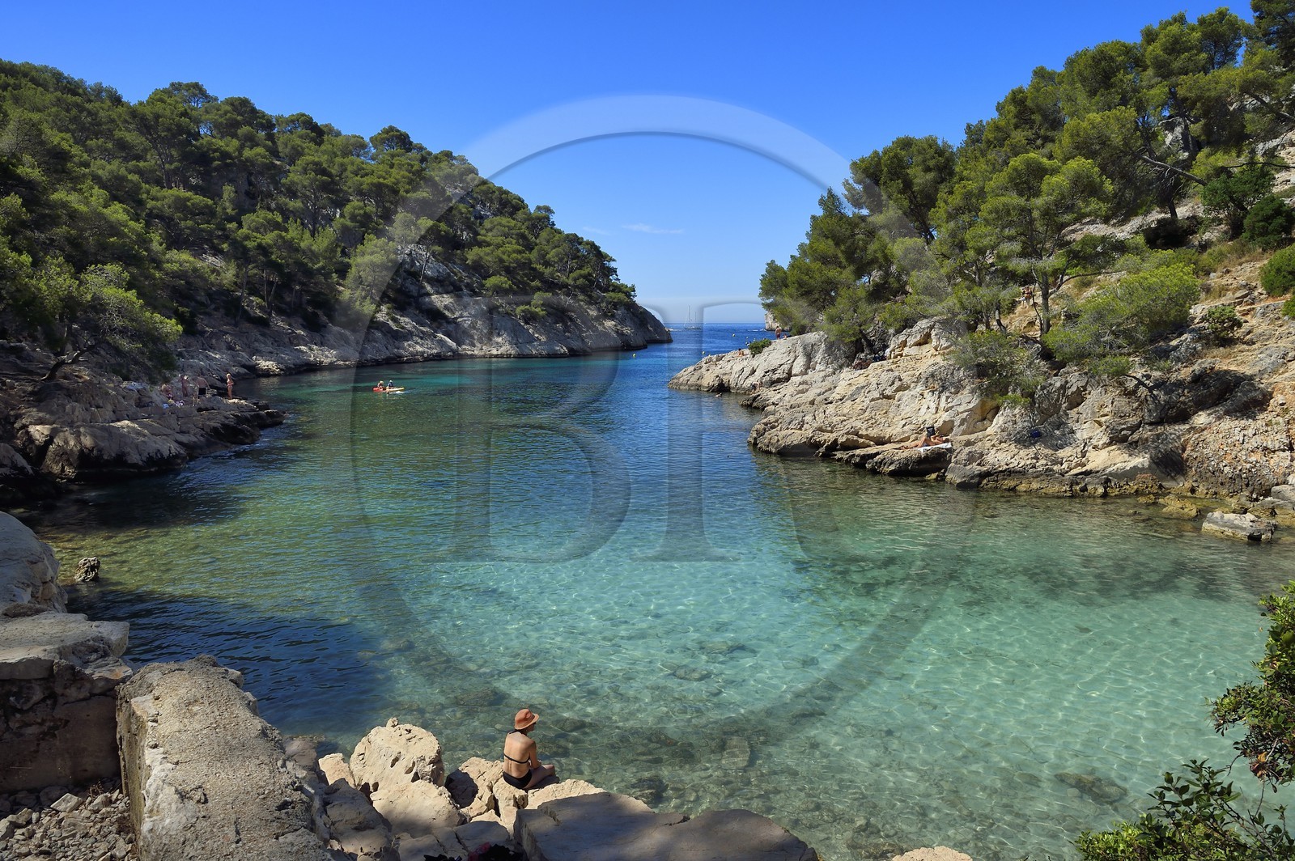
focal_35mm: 24
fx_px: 863
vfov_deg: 53.1
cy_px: 430
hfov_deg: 73.8
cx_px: 648
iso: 200
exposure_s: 1/250
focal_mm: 24
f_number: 14
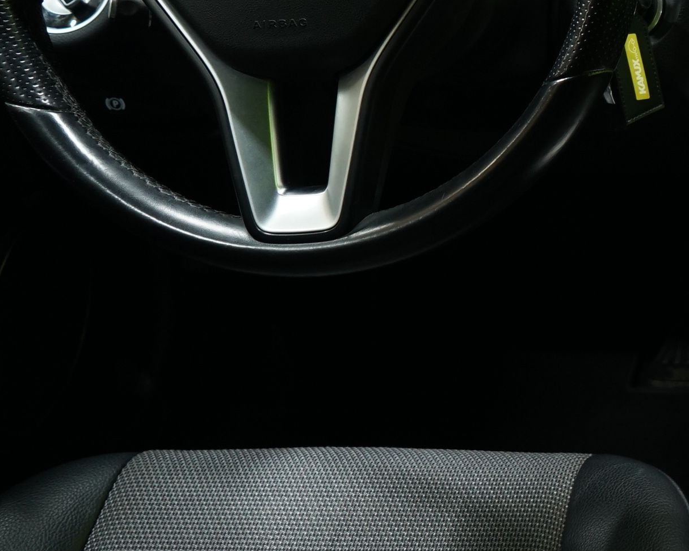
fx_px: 1489
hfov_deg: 22.6
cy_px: 123
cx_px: 952
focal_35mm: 73
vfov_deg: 20.8
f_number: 4.5
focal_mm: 24
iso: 800
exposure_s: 1/20
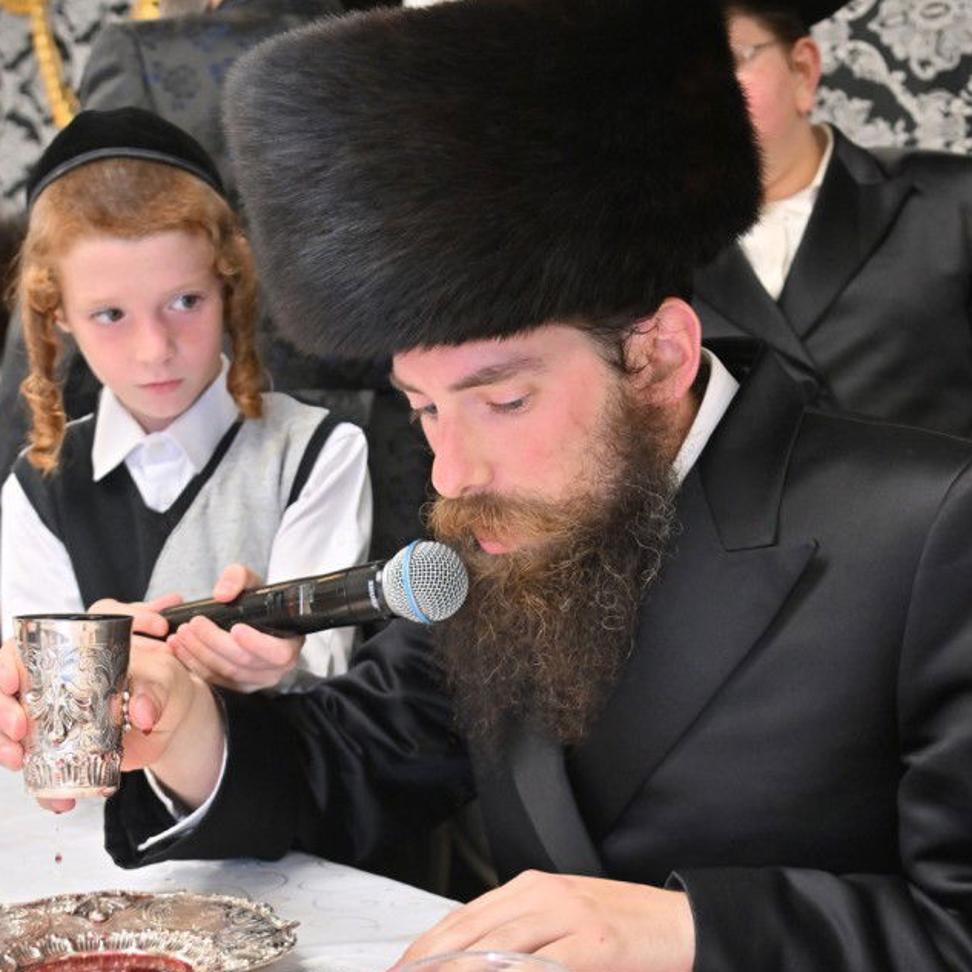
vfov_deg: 38.3
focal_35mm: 44
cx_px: 515
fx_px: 1398
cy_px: 511
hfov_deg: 38.3
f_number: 4.5
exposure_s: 1/200
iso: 800
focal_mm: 32
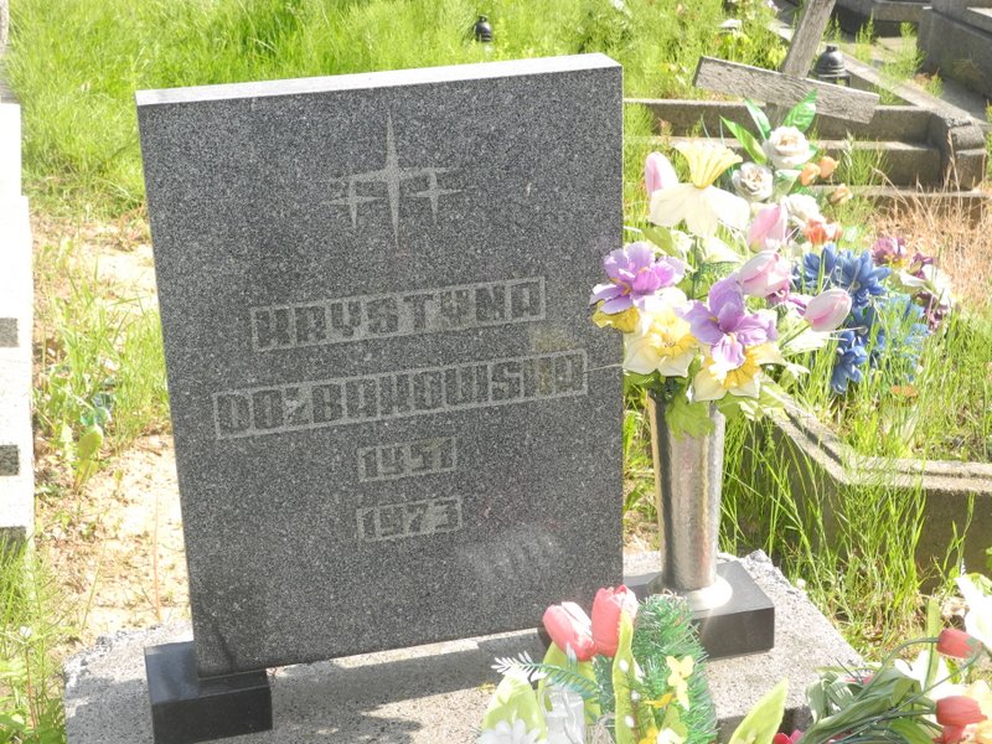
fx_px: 1748
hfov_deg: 31.7
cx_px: 496
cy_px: 372
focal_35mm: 61
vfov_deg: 24.0
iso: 140
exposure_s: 1/320
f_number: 3.5
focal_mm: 13
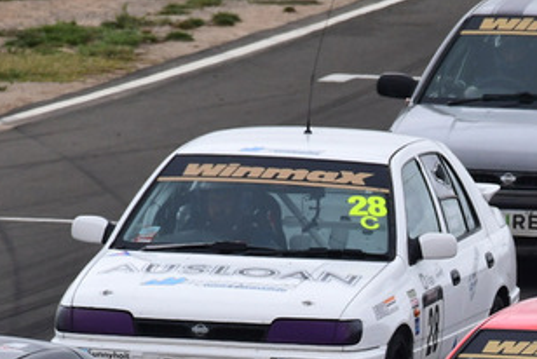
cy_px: 378
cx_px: 575
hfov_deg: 1.1
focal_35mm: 1945
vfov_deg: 0.7
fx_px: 29040
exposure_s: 1/640
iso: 640
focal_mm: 500
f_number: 11
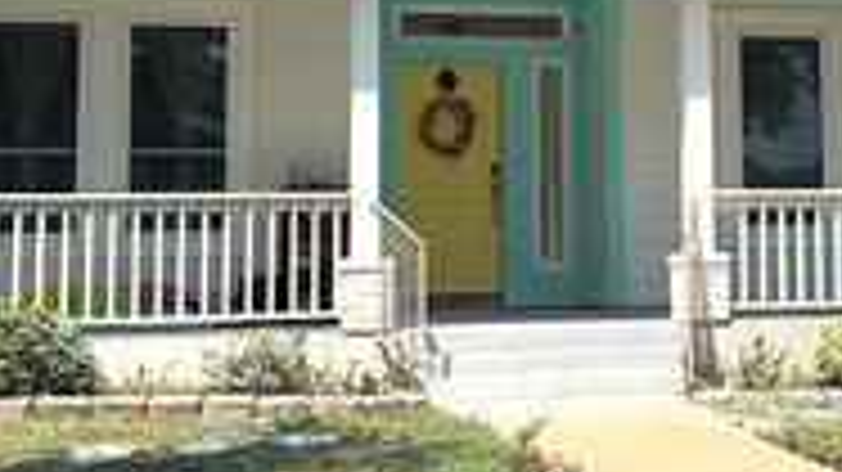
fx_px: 1562
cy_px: 92
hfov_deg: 29.8
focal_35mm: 70
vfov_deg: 17.1
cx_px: 608
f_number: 1.78
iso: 80
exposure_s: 1/5814
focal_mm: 6.76
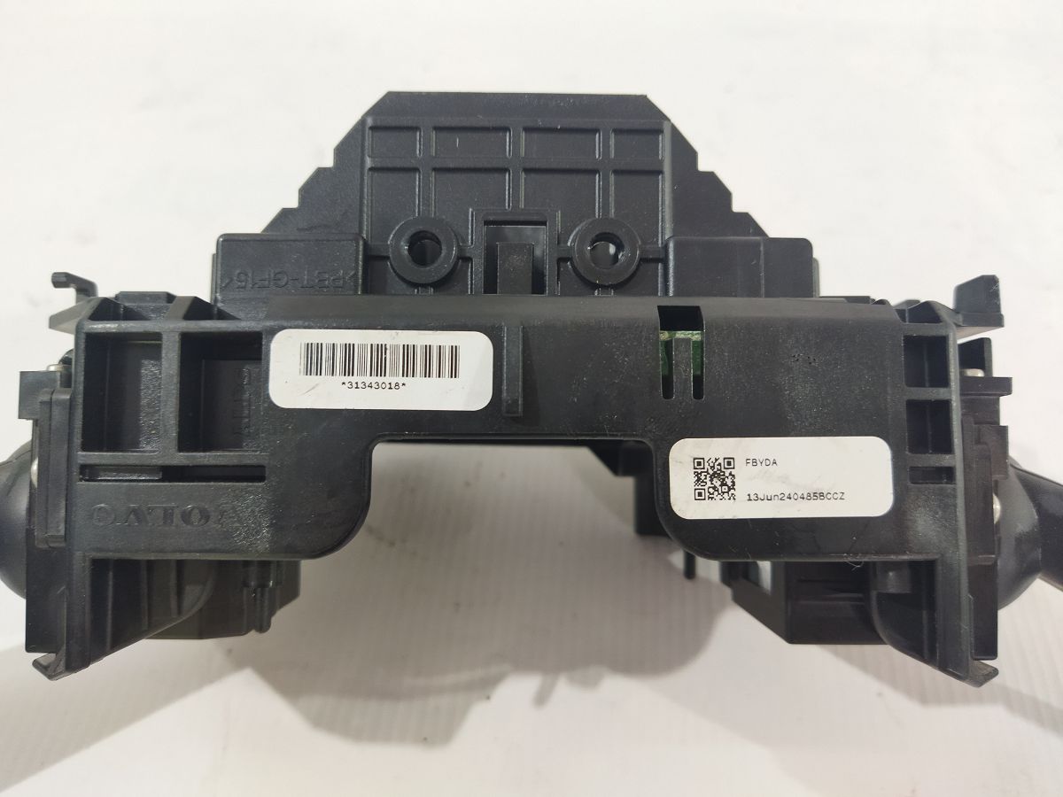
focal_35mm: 27
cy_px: 398
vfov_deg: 51.4
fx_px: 829
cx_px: 532
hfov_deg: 65.3
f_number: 1.79
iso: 275
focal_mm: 4.71
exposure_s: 1/50
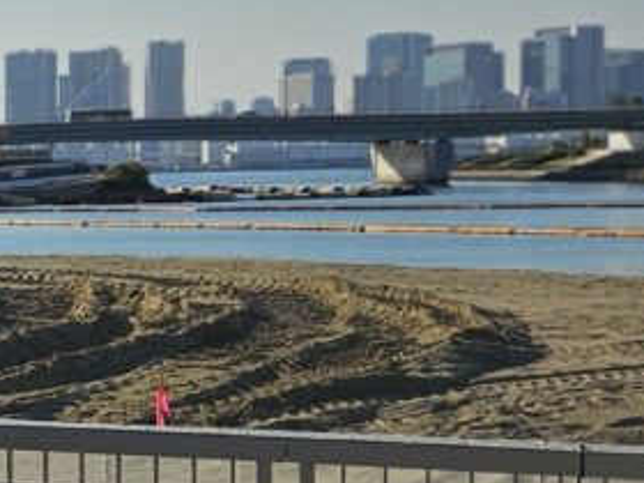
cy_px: 269
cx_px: -757
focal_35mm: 105
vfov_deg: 14.1
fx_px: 1953
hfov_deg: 14.5
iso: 25
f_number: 1.8
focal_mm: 5.4
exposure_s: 1/4456
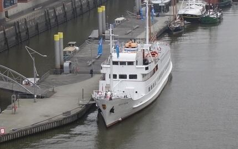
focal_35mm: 149
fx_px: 967
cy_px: -32
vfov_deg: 8.7
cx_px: 11
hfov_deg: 13.9
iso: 80
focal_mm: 10.23
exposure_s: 1/100
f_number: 4.5
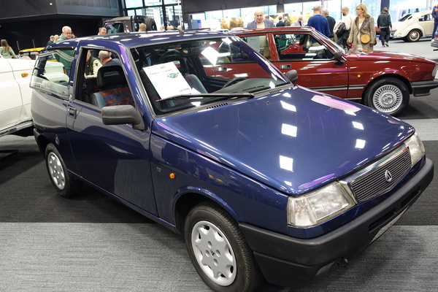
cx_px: 219
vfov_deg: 42.3
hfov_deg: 60.3
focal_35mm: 31
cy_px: 146
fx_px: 377
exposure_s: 1/40
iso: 640
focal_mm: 11.45
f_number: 2.5
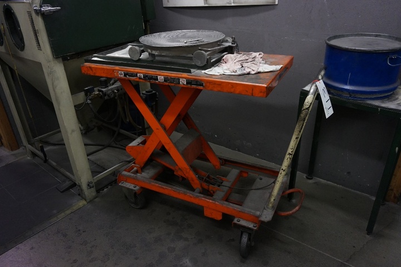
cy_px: 134
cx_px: 200
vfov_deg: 50.4
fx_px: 284
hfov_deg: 70.4
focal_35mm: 26
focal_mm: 17
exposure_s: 1/160
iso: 1600
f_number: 3.5
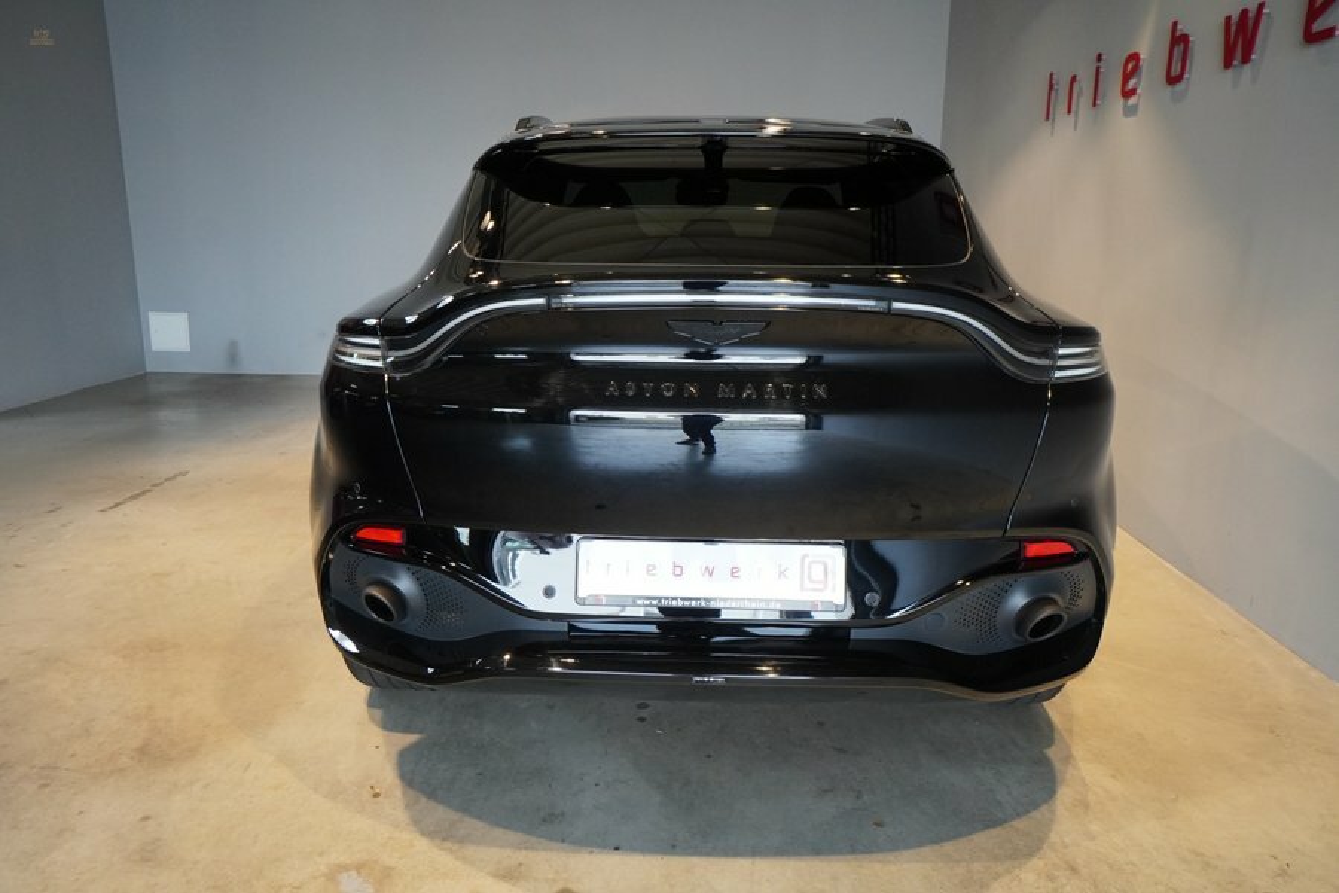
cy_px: 446
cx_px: 670
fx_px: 1004
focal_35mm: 27
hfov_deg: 67.4
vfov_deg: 47.9
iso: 2000
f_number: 6.3
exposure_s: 1/50
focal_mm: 18
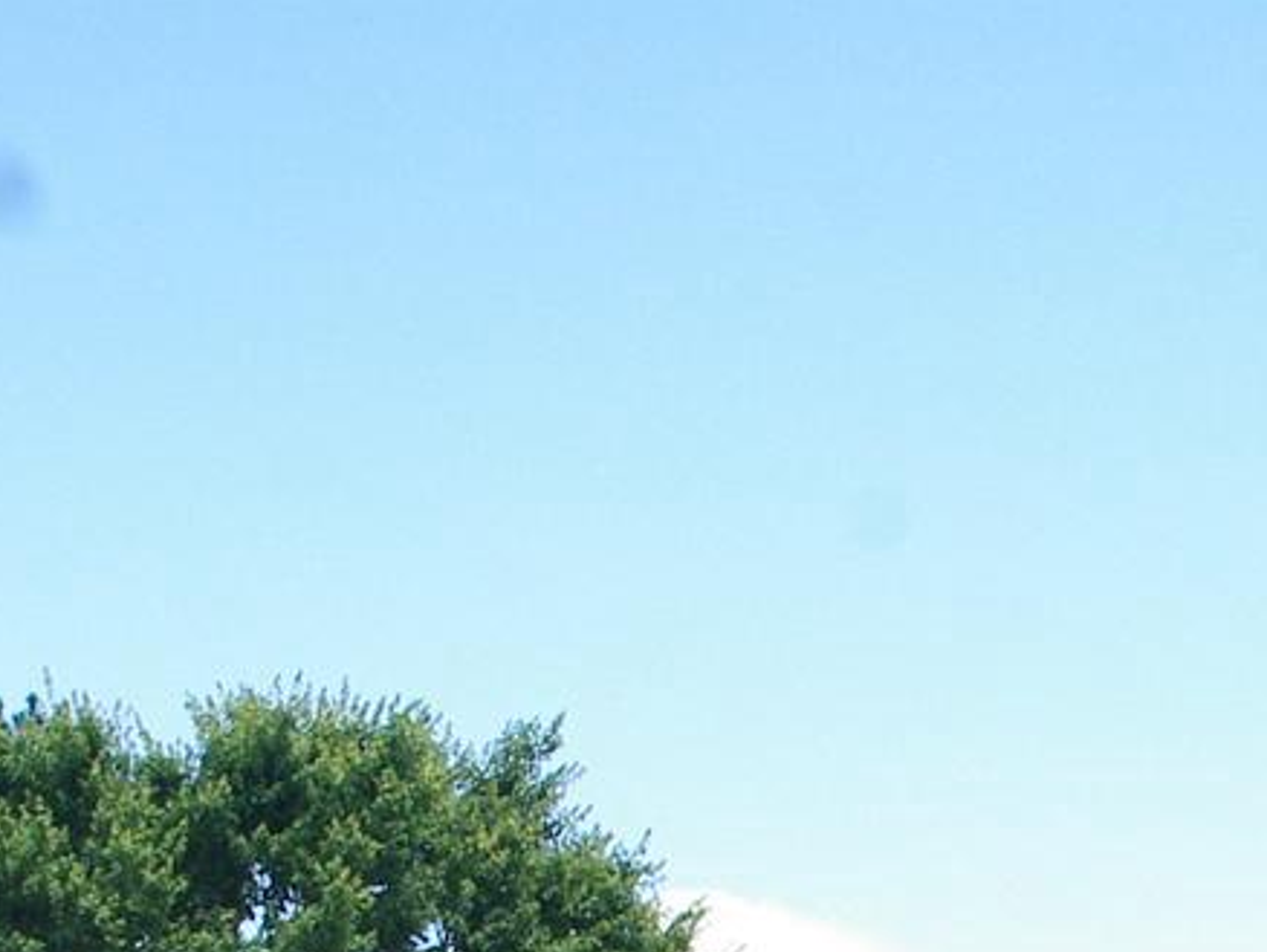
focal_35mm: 162
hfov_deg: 12.1
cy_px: 1976
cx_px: 1091
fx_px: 5933
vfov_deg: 8.6
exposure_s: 1/125
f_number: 8
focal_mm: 24.38
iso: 200
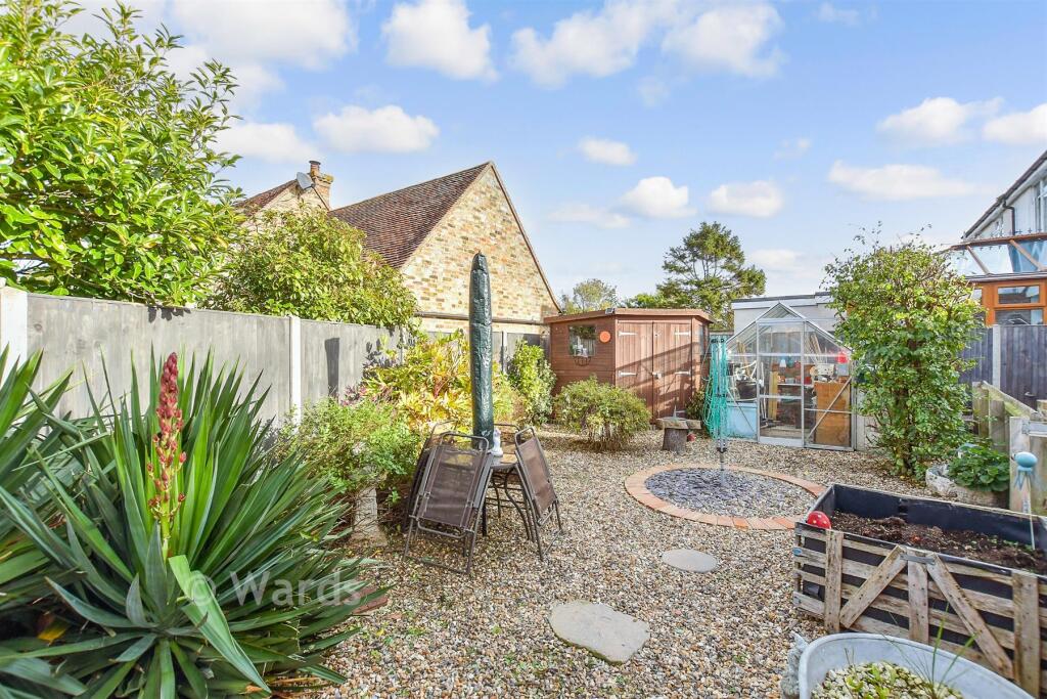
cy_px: 350
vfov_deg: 77.3
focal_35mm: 15
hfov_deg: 100.4
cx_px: 524
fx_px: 436
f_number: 8
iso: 200
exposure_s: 1/125
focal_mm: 10
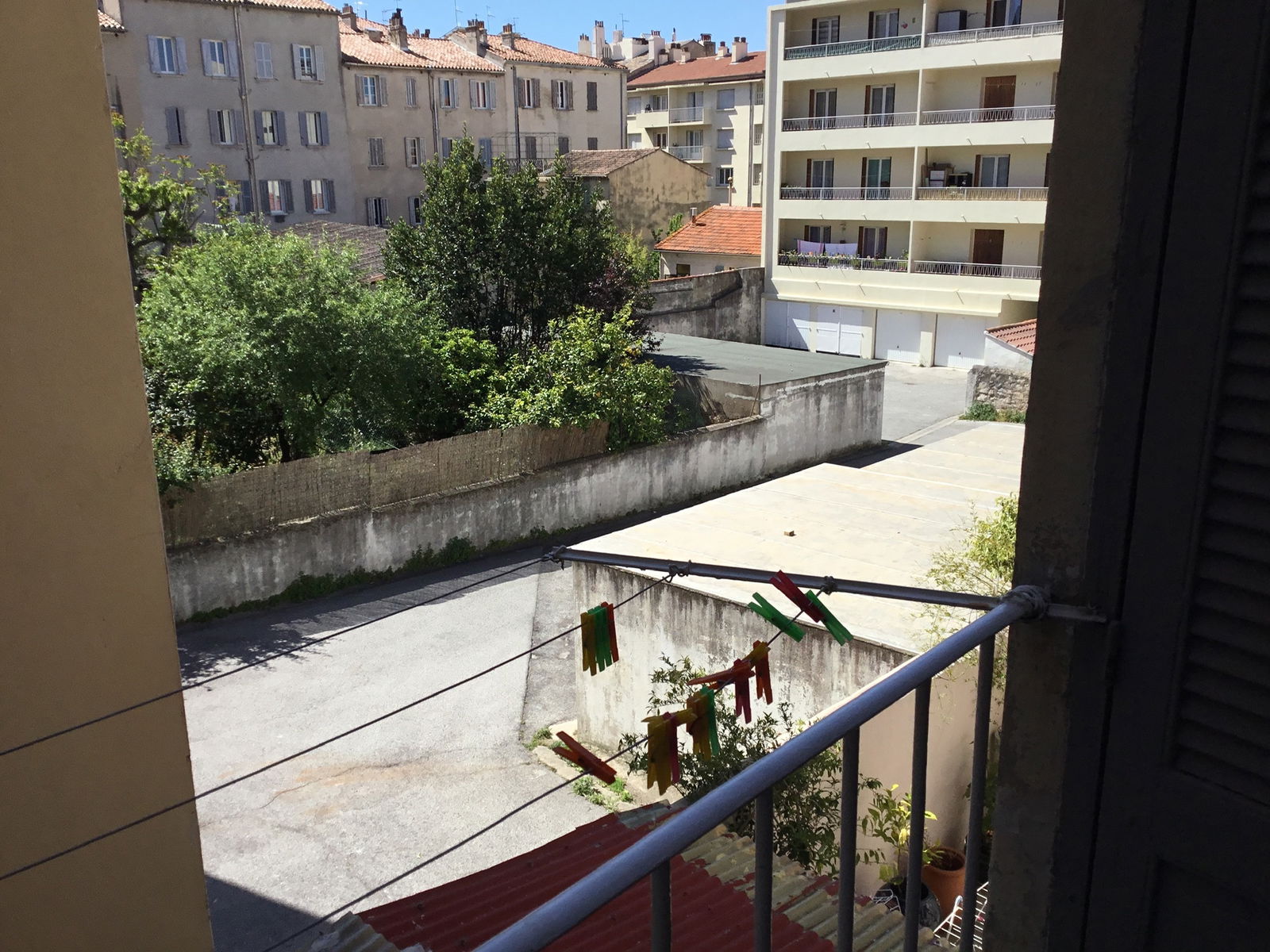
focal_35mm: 31
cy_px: 476
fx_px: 1137
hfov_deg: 58.4
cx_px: 635
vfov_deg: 45.4
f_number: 2.4
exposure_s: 1/1508
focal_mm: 3.3
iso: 25
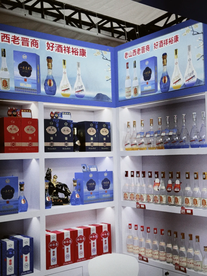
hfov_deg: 30.3
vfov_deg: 39.7
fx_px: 383
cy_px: 138
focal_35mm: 48
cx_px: 104
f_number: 1.78
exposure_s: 1/242
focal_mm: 6.76
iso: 64
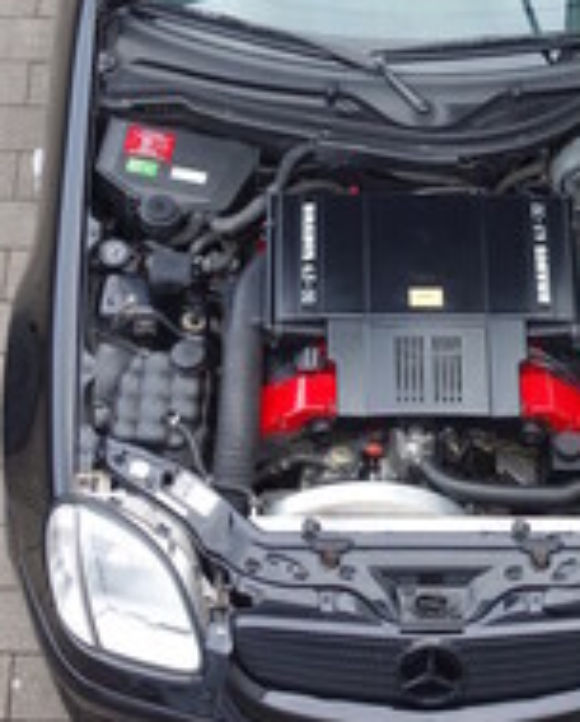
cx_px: 445
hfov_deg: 14.1
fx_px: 2331
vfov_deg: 17.4
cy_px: 118
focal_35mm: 109
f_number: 4.5
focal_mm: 20.41
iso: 125
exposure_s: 1/100
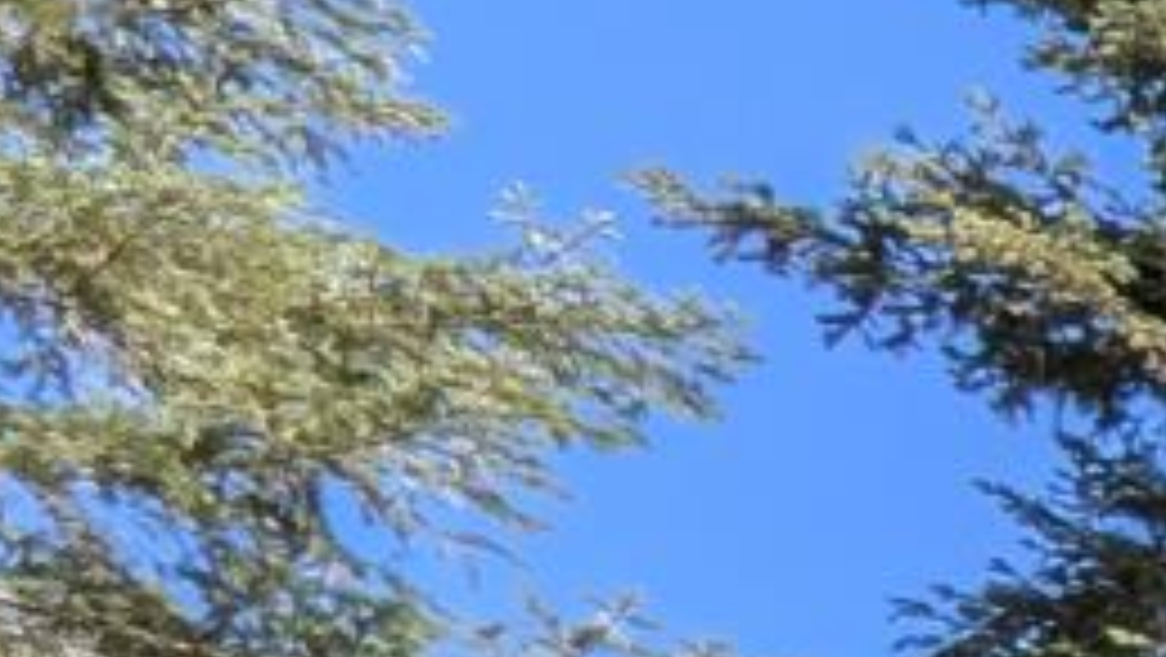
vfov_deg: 10.1
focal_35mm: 82
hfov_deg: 13.7
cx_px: 3034
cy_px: 2063
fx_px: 2537
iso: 41
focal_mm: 1.95
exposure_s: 1/604
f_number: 2.2
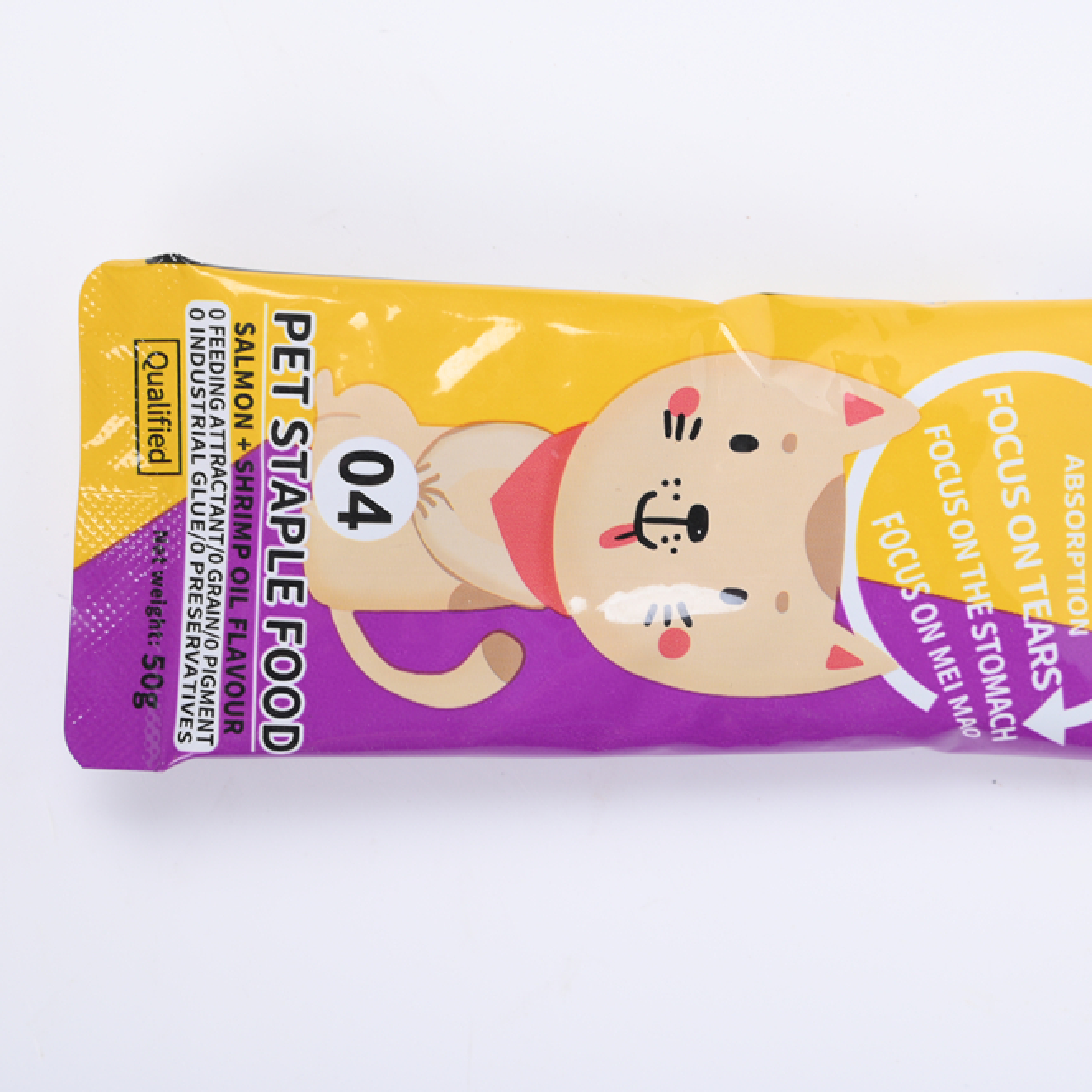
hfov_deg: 11.3
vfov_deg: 11.3
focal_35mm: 154
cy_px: 545
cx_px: 673
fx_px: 5496
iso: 125
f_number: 11
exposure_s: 1/125
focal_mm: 120
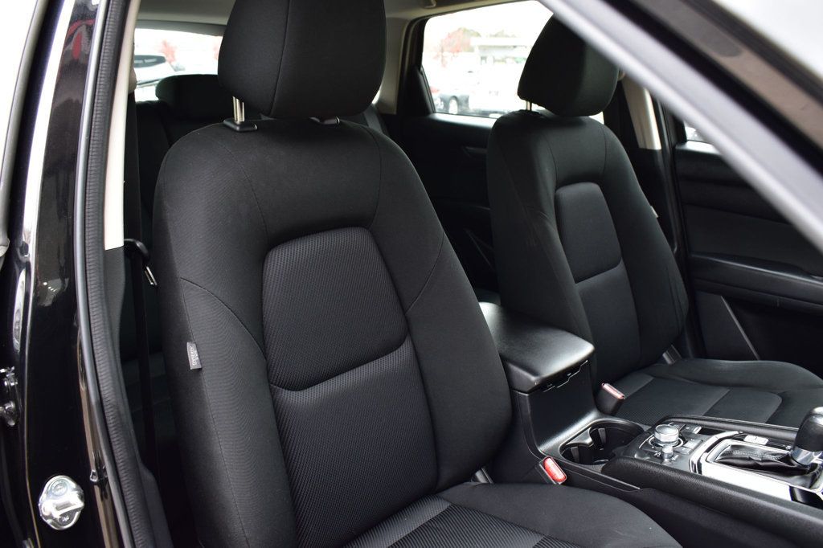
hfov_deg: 61.9
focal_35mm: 30
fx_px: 686
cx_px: 412
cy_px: 274
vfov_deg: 43.6
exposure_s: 1/15
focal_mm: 20
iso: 400
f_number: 6.3
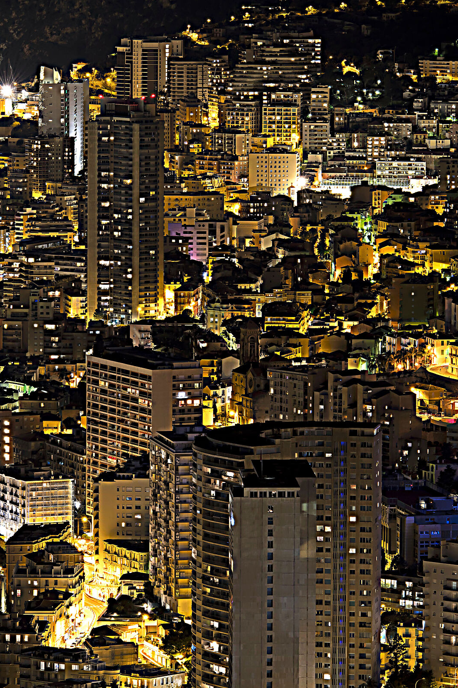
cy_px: 344
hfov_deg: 5.9
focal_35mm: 233
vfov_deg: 8.8
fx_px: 4448
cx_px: 236
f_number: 9
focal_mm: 155
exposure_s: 13
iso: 100
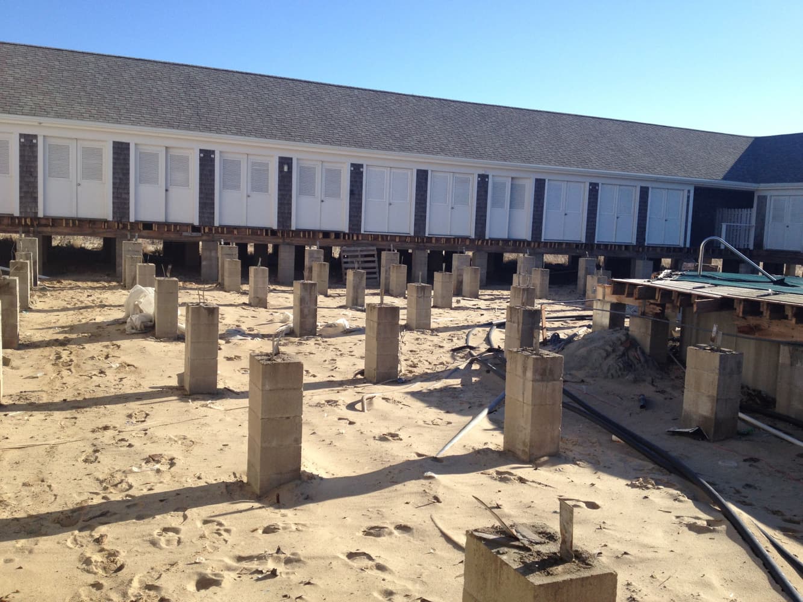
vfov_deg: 40.7
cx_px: 402
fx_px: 812
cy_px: 301
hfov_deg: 52.6
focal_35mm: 35
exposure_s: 1/1381
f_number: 2.4
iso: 64
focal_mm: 4.28
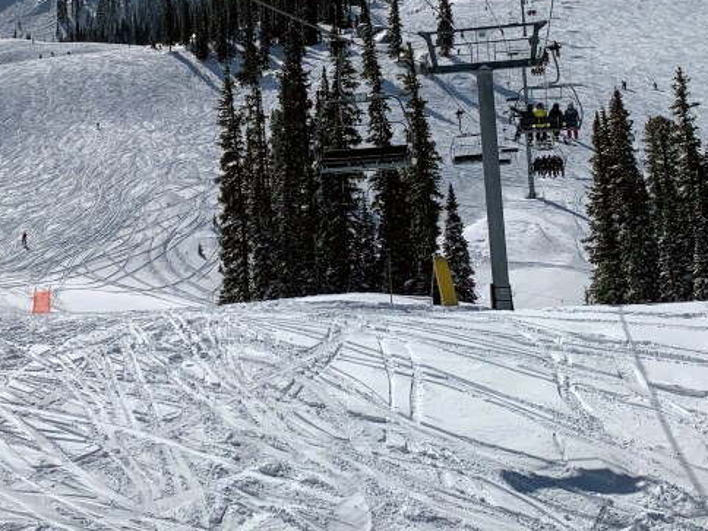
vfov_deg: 26.2
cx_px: 247
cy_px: 121
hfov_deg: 34.7
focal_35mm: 55
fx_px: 1125
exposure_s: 1/13333
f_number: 1.8
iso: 25
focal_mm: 4.25
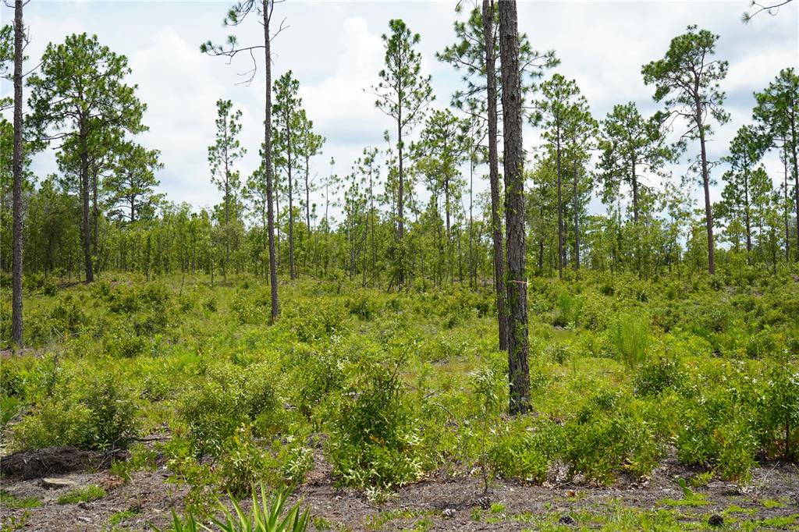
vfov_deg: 25.5
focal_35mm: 53
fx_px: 1176
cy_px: 266
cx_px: 400
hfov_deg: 37.5
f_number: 10
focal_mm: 53
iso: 100
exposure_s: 1/125
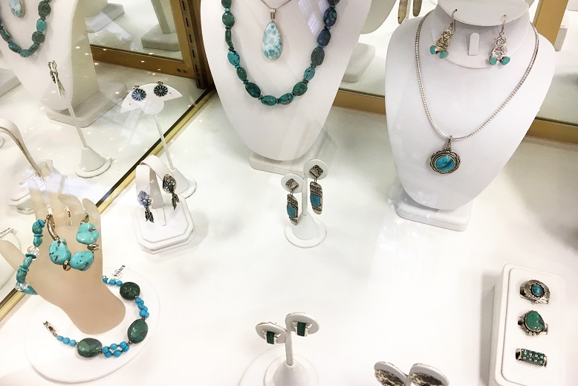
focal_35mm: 31
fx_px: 498
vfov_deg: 42.3
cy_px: 174
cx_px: 292
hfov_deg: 60.3
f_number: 2.2
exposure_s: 1/30
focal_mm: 4.15
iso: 32
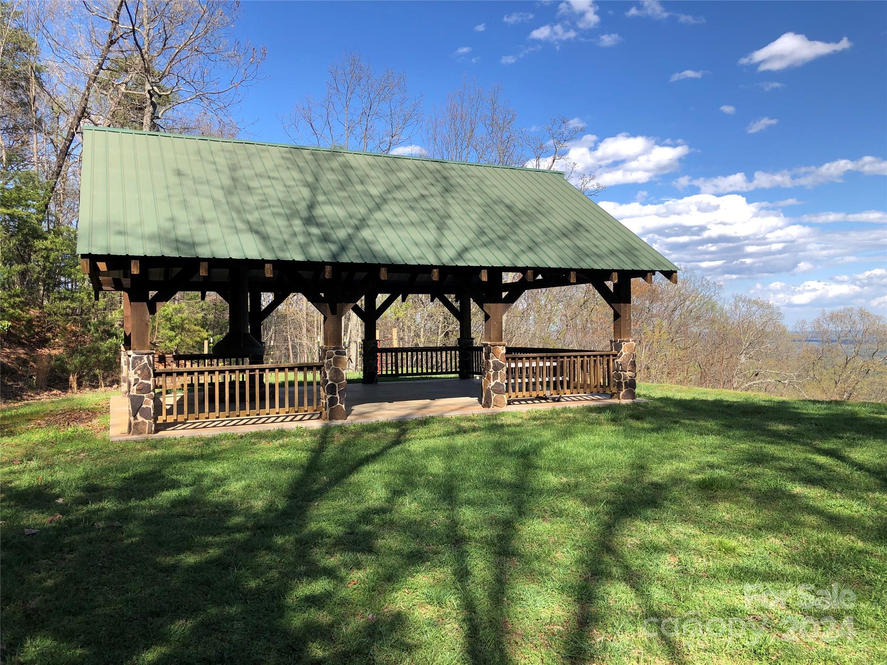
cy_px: 332
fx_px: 717
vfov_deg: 49.7
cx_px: 444
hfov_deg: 63.4
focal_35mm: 28
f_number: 1.8
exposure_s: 1/1185
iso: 20
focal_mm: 3.99
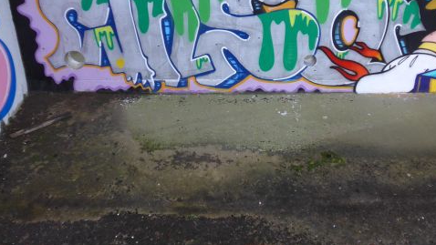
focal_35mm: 41
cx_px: 223
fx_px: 474
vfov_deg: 28.8
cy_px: 79
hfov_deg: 49.4
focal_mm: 7.5
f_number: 2.4
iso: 200
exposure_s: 1/60
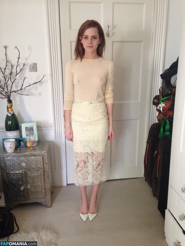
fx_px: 235
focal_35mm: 33
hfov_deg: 42.9
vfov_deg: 55.4
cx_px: 92
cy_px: 123
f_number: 2.4
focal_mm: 4.12
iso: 200
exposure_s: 1/20
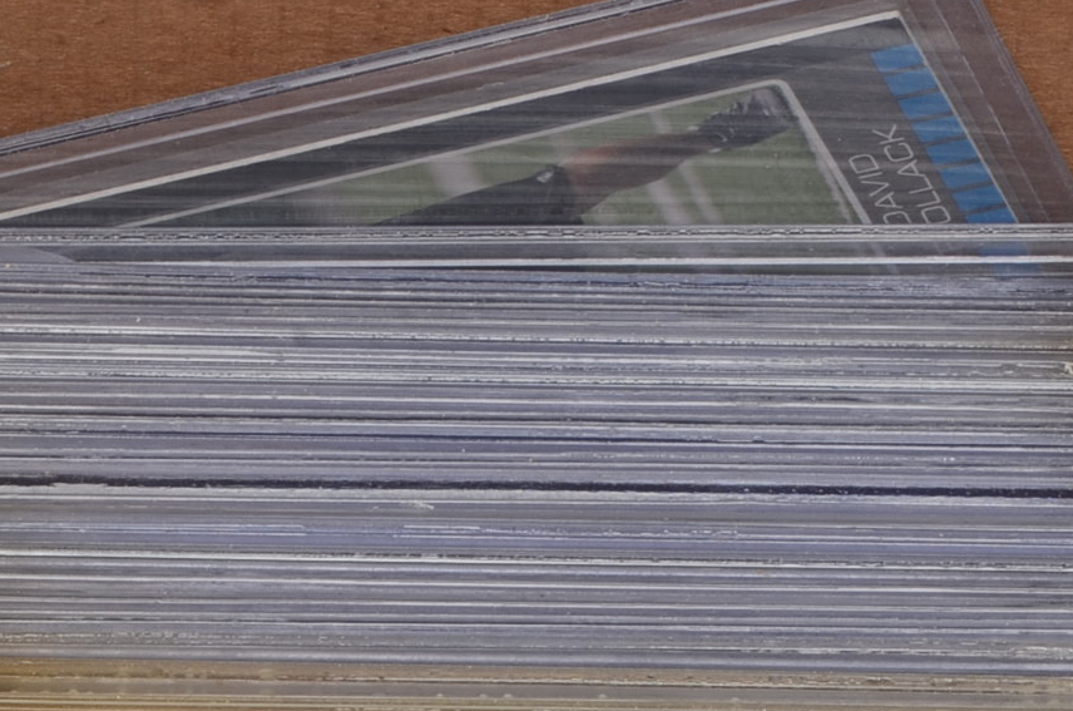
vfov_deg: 5.8
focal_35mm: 237
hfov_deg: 8.6
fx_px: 7062
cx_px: 24
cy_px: 656
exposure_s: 1/160
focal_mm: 55
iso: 100
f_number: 22
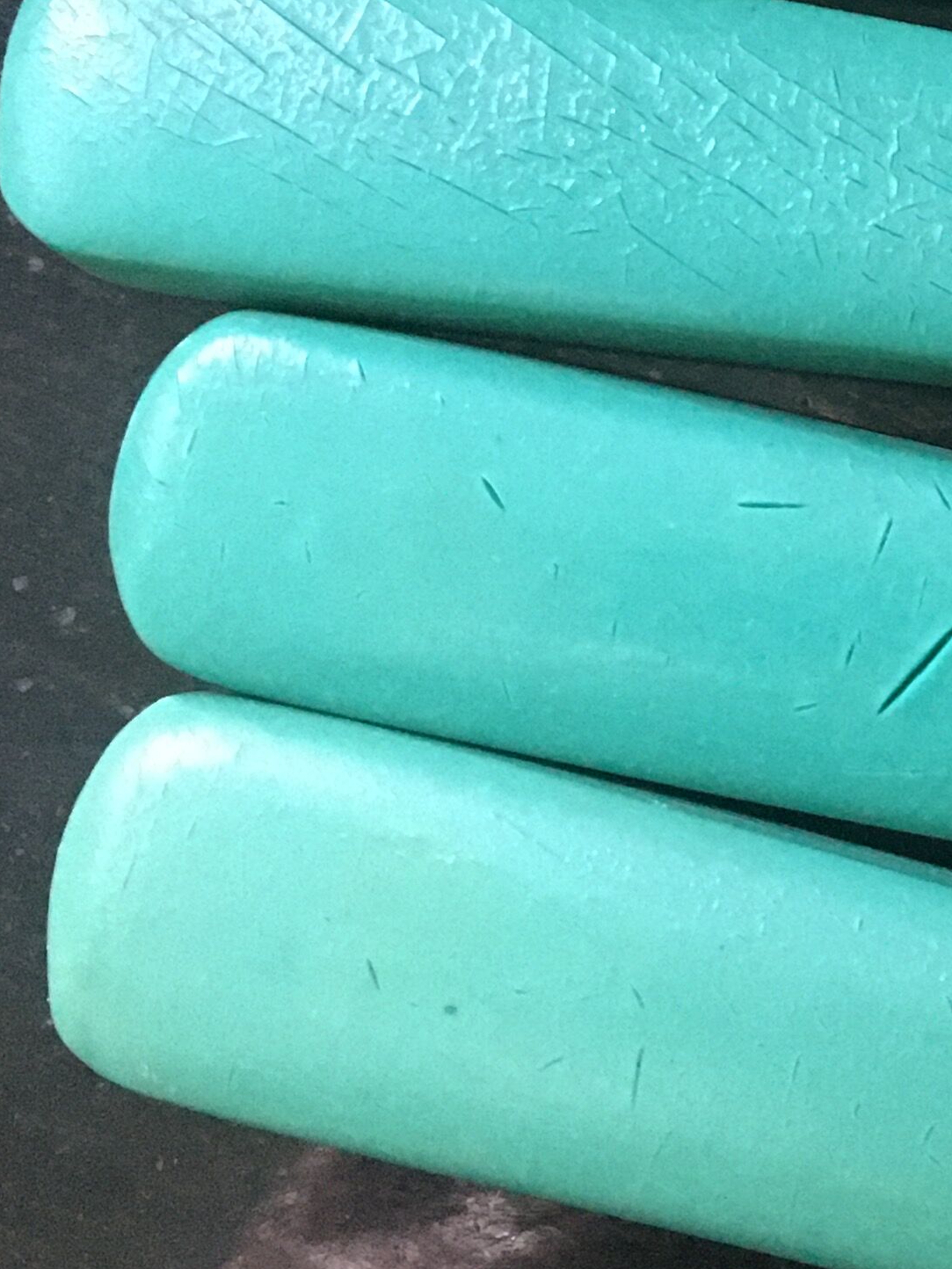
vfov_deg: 23.3
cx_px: 1256
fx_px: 2970
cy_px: 41
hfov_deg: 17.1
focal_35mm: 81
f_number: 2.2
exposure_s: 1/17
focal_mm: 4.15
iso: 320
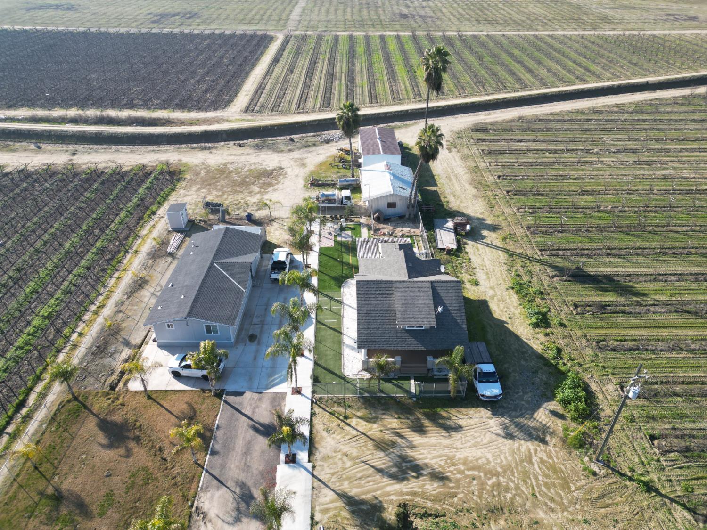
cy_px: 265
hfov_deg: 71.6
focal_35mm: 24
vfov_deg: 56.8
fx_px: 490
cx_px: 354
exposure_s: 1/1500
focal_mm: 6.72
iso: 130
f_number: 1.7
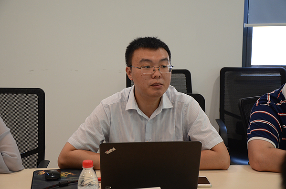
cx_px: 143
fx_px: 571
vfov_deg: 18.9
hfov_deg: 28.1
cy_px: 94
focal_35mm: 72
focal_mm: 48
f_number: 4.8
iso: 800
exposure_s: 1/60
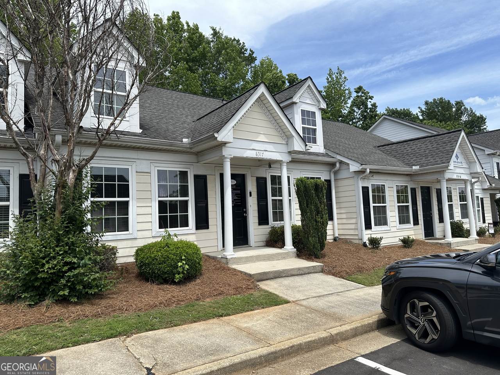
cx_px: 250
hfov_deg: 71.6
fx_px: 347
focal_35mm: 24
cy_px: 188
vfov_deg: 56.8
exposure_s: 1/3717
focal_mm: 6.86
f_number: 1.78
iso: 80
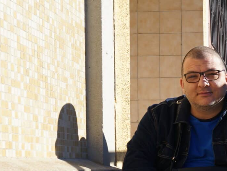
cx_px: 284
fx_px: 630
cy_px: 154
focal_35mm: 96
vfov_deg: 15.2
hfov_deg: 19.1
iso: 160
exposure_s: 1/160
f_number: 10
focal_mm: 34
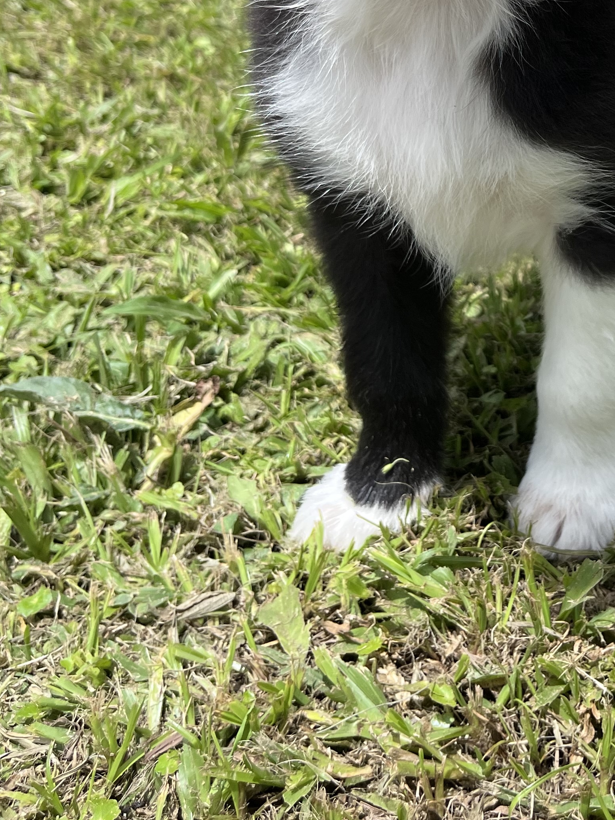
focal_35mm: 51
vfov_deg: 35.3
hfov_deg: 27.4
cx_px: 569
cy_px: 82
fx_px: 1208
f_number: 1.6
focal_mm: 5.1
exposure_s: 1/2222
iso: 50
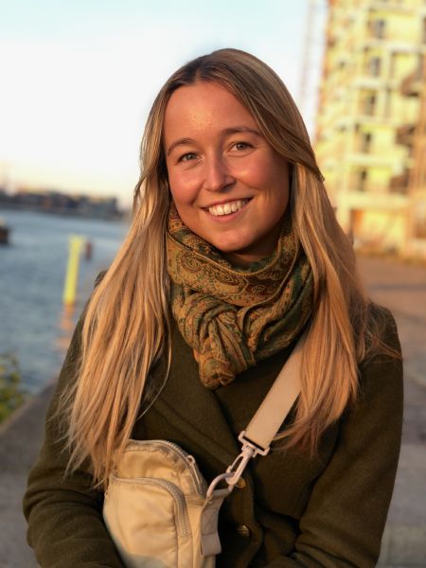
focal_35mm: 52
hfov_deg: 28.0
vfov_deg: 36.8
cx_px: 213
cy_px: 284
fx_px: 853
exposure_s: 1/60
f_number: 2.4
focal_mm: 6
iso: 16
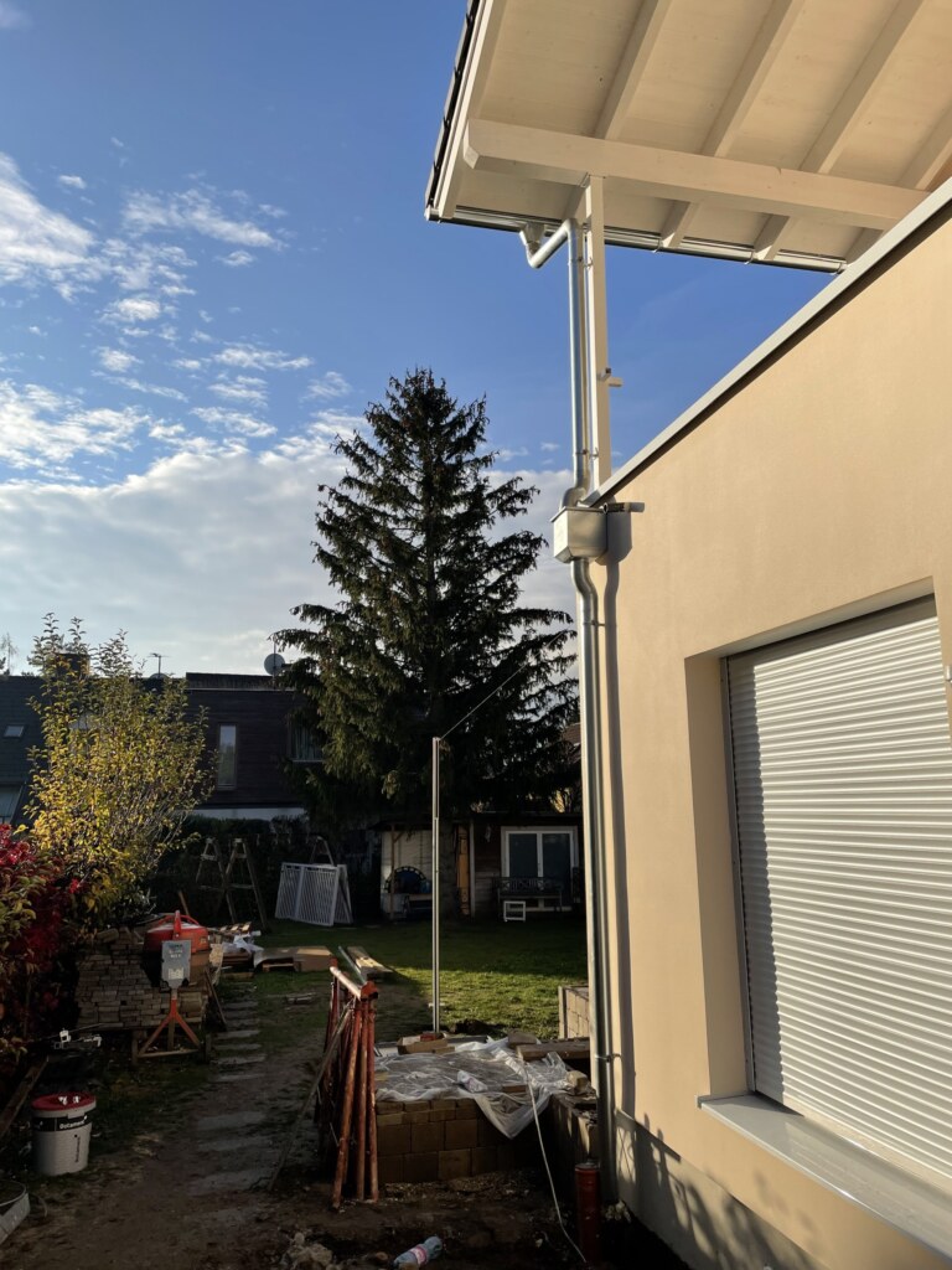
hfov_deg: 53.1
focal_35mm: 26
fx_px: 953
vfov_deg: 67.3
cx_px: 476
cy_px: 635
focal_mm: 4.2
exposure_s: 1/5291
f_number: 1.6
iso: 32
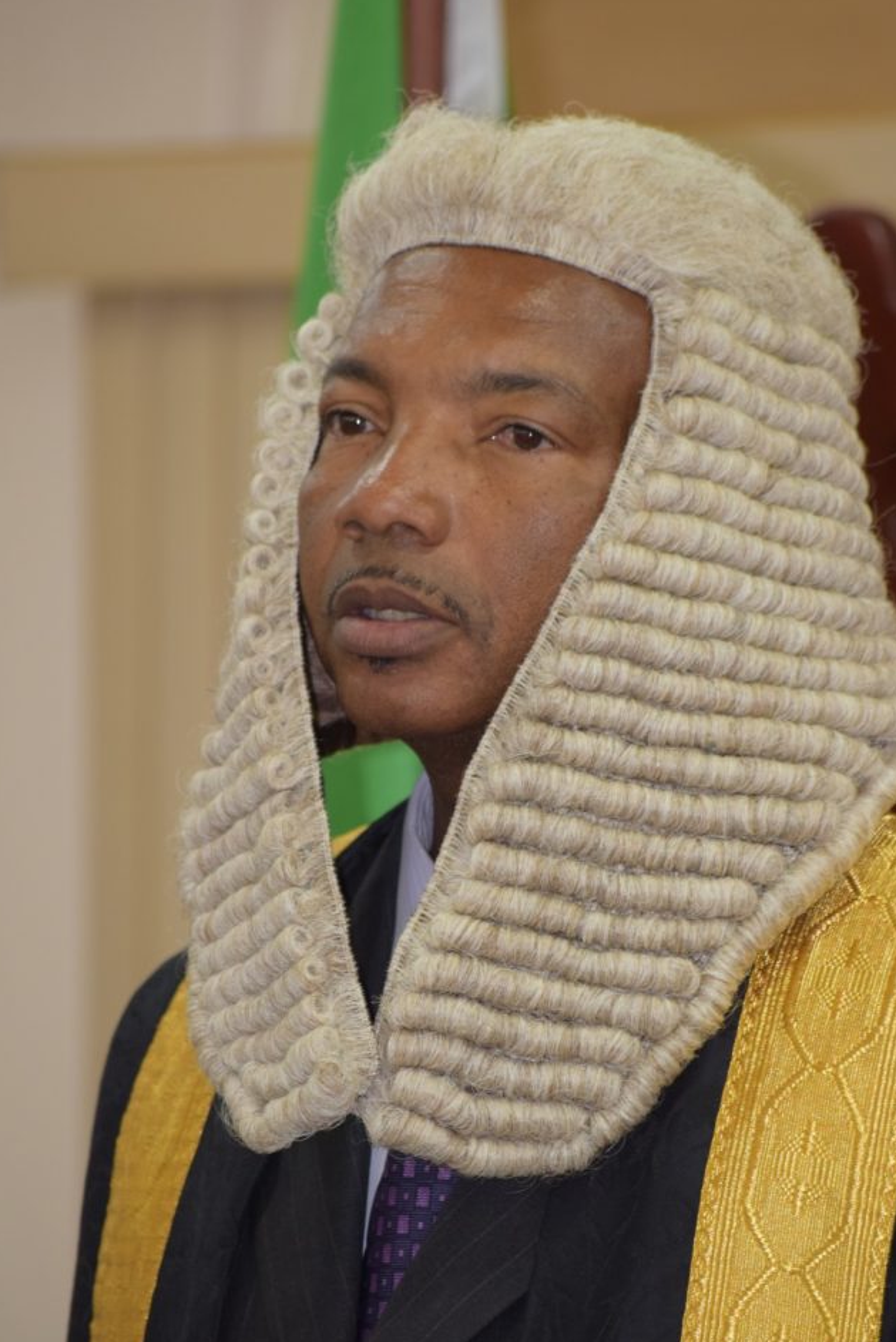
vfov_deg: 6.8
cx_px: 479
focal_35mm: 302
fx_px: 11244
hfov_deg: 4.6
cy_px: 721
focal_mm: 185
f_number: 5.6
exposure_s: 1/80
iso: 800
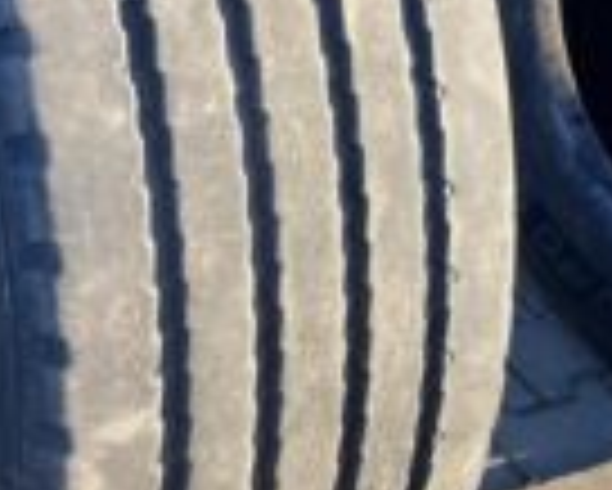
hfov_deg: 23.8
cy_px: 110
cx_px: 234
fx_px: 1450
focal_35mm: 80
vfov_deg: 19.0
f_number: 1.8
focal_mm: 4.25
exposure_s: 1/190
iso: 32
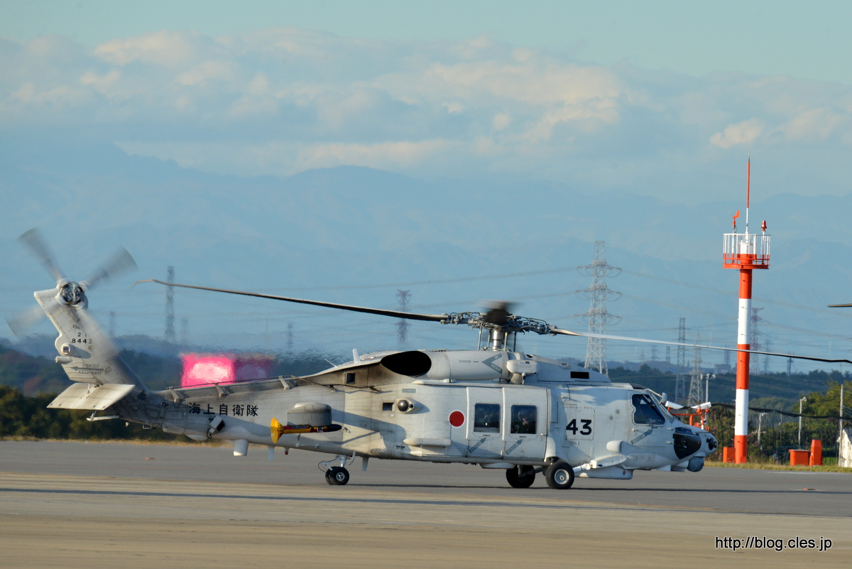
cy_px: 284
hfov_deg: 5.2
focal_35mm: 400
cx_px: 426
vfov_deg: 3.4
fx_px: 9470
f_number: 11
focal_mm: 400
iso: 500
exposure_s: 1/400
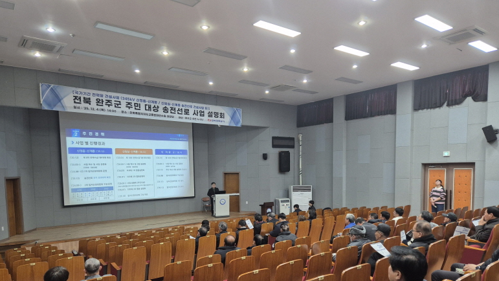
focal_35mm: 26
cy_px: 192
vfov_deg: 43.7
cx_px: 247
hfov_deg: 71.9
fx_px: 344
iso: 400
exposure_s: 1/120
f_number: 1.8
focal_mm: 5.4
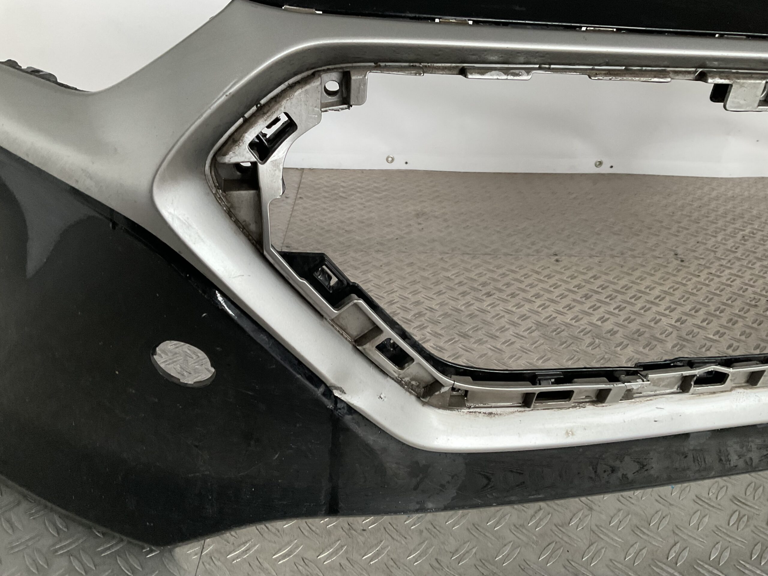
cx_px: 384
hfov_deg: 61.7
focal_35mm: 29
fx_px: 643
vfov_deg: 48.2
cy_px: 288
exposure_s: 1/40
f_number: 1.8
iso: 200
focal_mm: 3
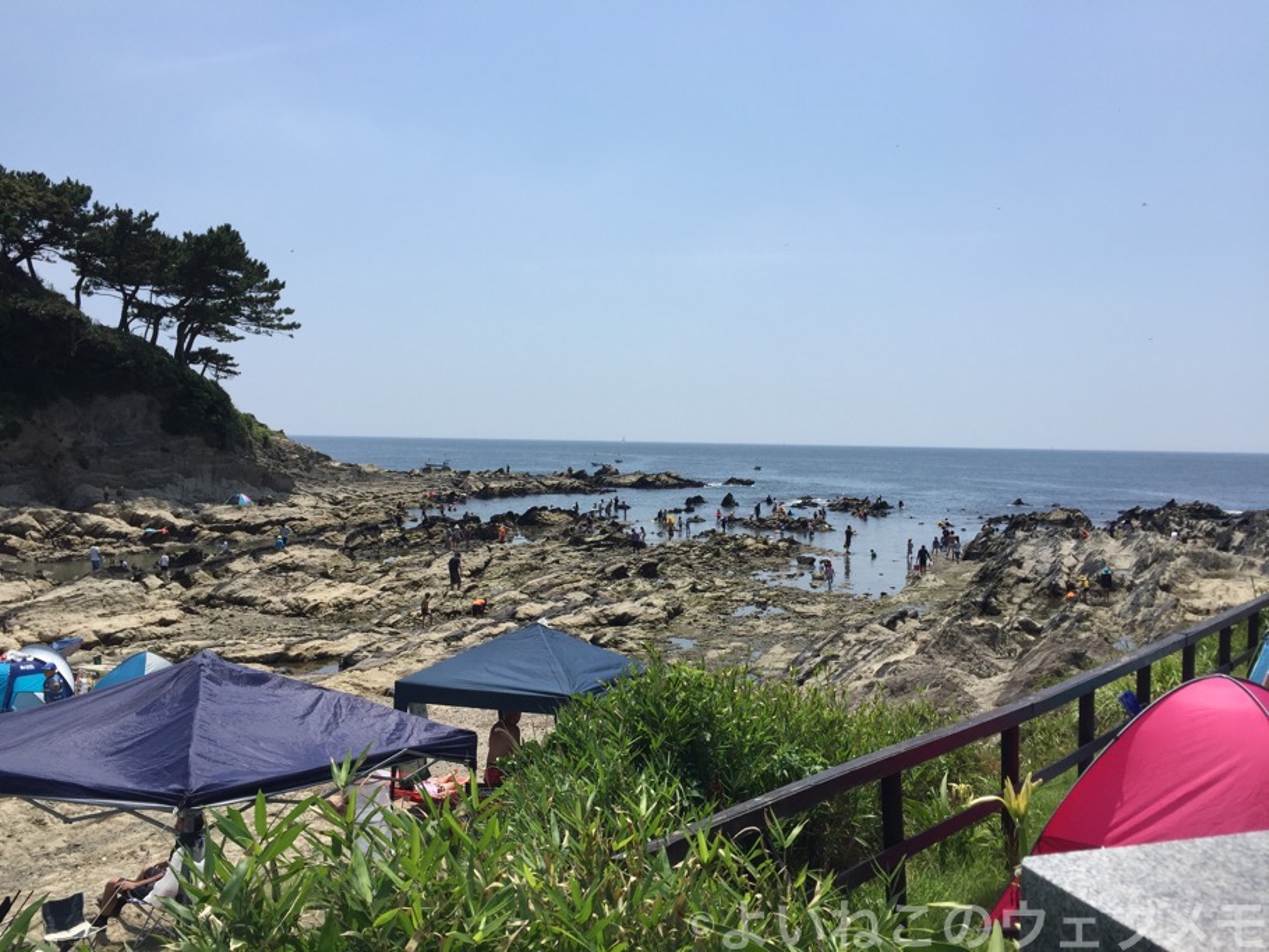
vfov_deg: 48.2
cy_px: 476
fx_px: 1063
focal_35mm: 29
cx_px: 634
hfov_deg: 61.6
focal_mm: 4.15
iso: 32
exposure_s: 1/2326
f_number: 2.2
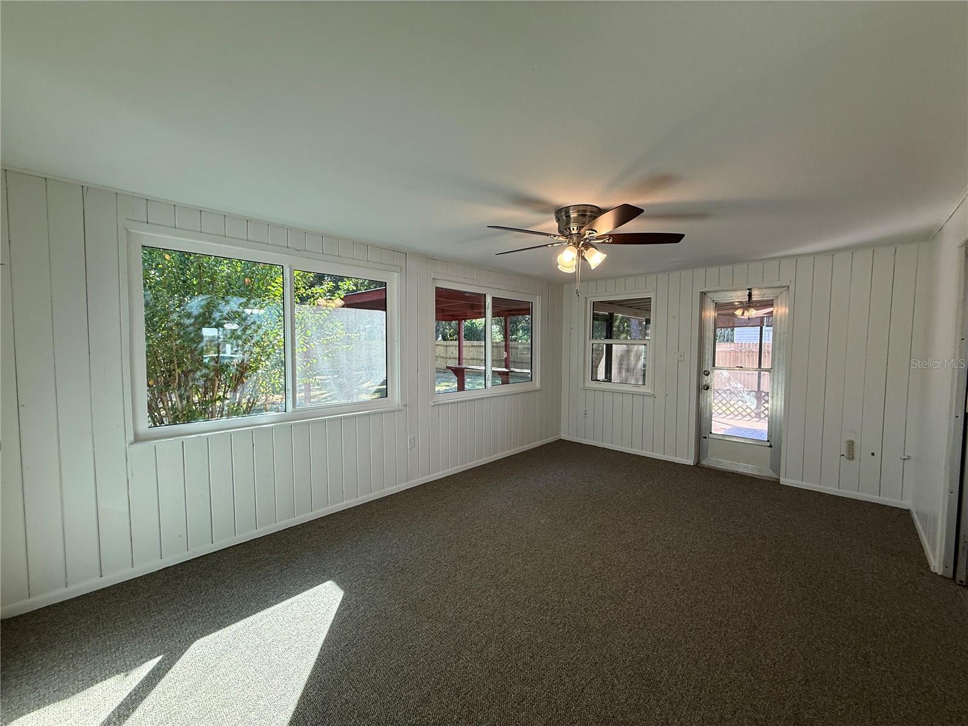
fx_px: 391
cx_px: 484
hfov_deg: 102.1
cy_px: 363
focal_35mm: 14
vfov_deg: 85.7
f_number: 2.2
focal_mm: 2.22
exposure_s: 1/120
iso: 100
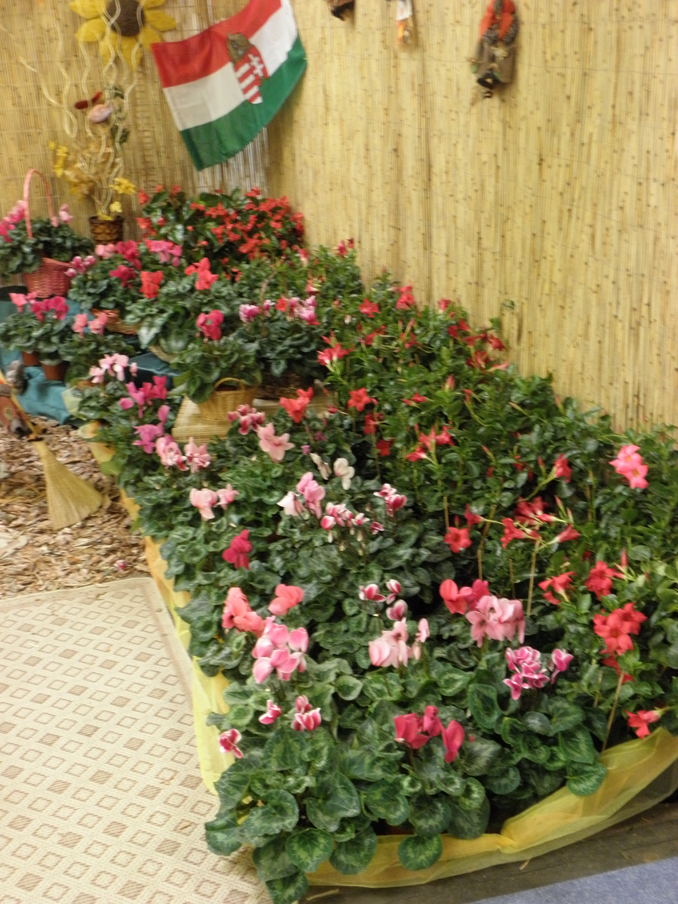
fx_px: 1201
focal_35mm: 46
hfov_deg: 31.5
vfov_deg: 41.2
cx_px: 339
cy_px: 452
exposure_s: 1/10
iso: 400
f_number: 3.4
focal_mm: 8.19
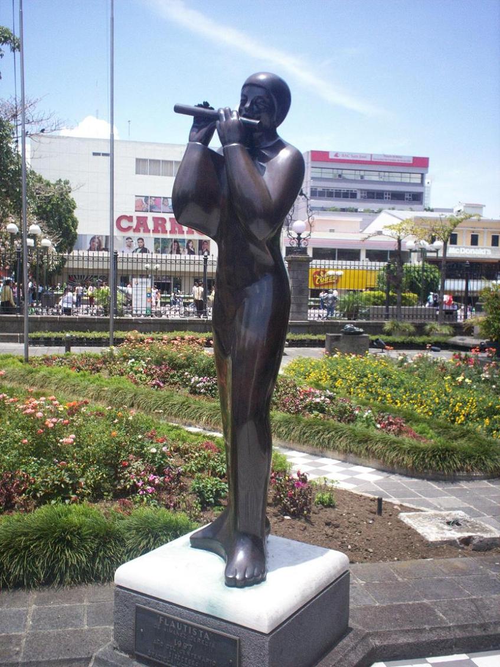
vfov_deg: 51.3
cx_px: 250
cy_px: 334
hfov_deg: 39.7
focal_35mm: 36
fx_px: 693
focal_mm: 6
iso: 100
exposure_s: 1/307
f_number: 4.5
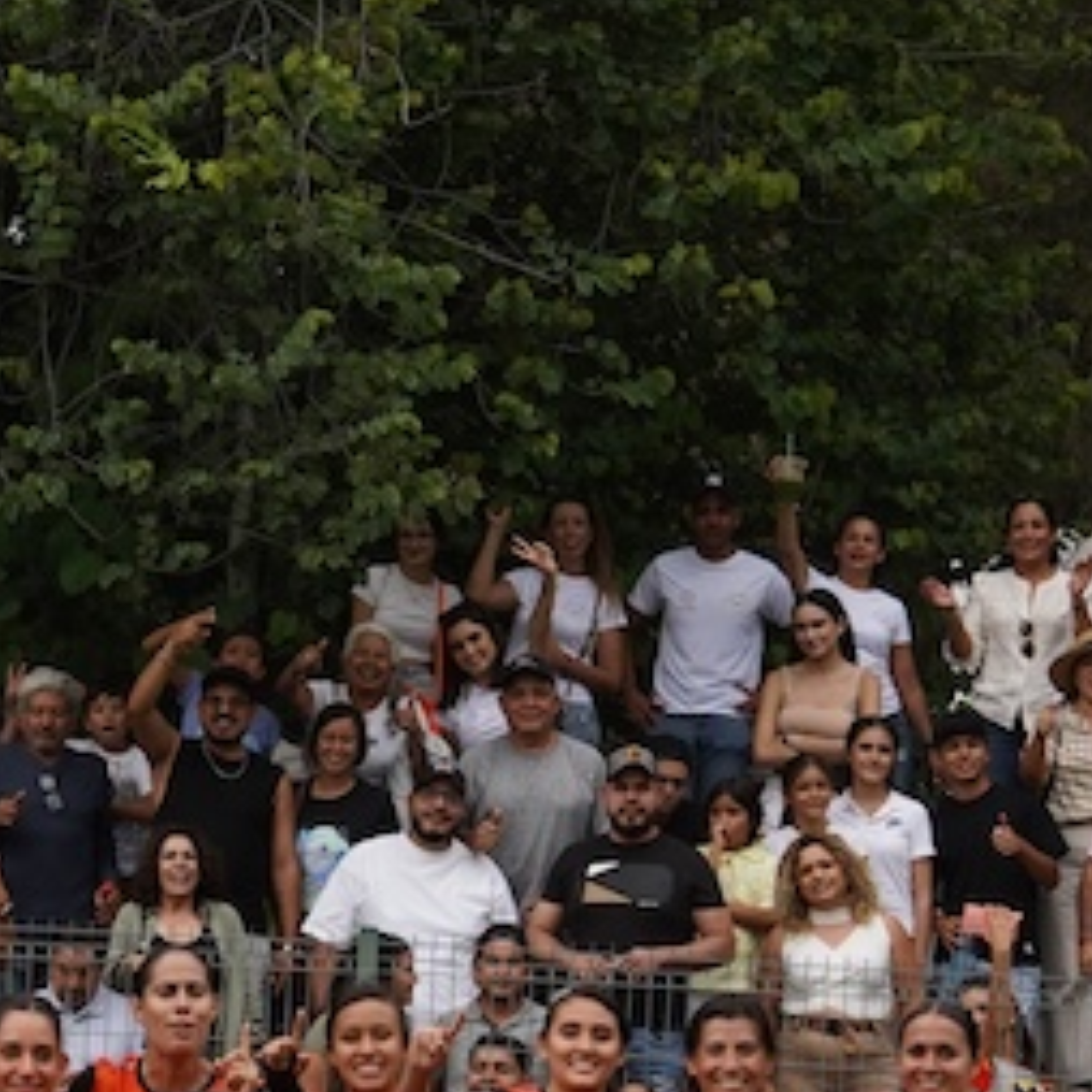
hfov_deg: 9.3
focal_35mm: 187
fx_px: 6674
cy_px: 1098
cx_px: 215
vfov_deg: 9.3
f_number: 4.5
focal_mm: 70
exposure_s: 1/2500
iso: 1600
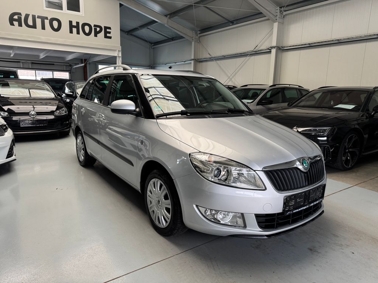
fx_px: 262
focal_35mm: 24
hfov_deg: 71.6
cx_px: 189
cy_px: 142
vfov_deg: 56.8
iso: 200
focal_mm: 6.76
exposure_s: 1/90
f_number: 1.78
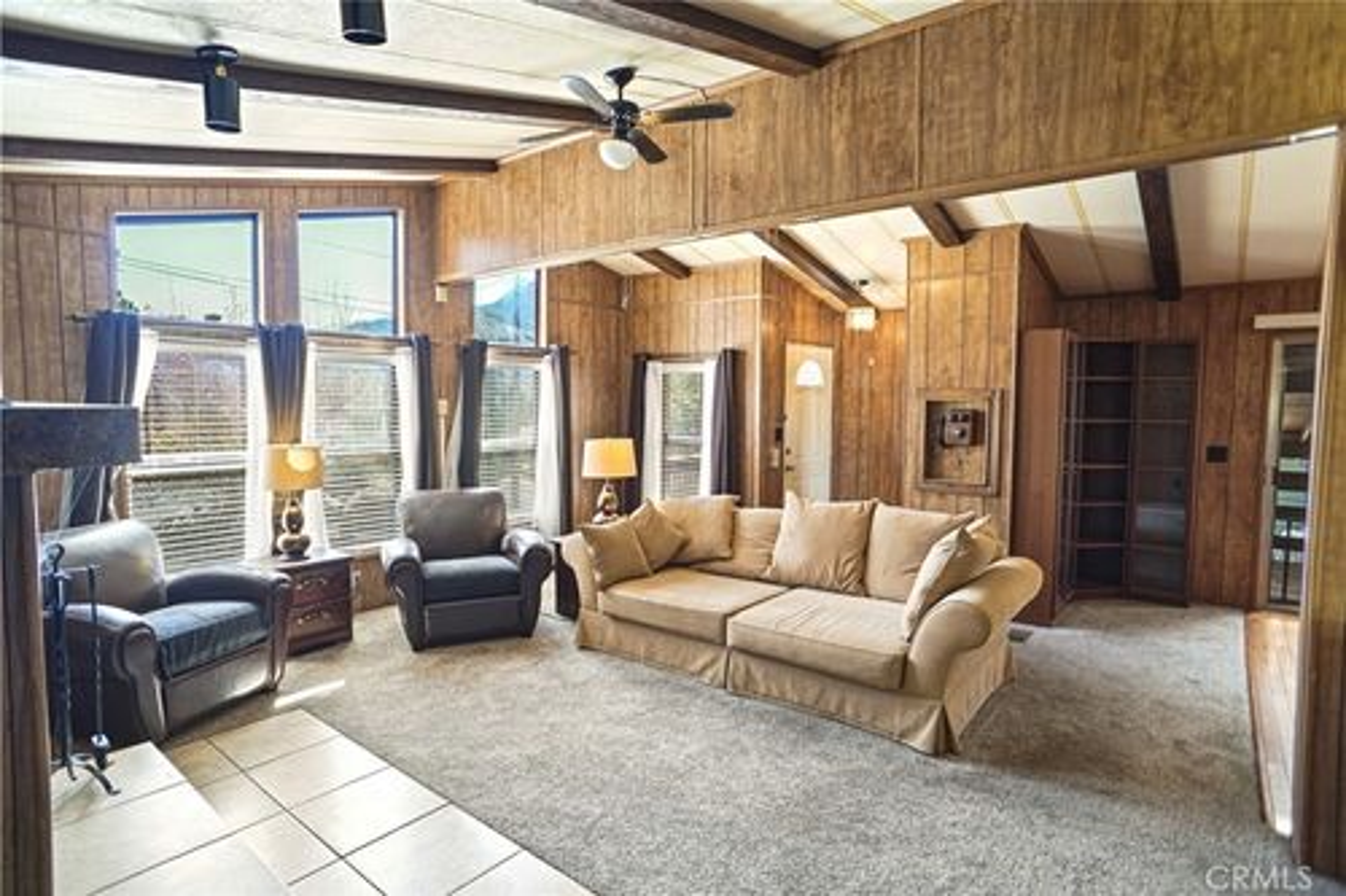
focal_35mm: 24
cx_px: 673
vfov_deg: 53.1
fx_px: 897
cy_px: 448
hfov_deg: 73.8
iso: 320
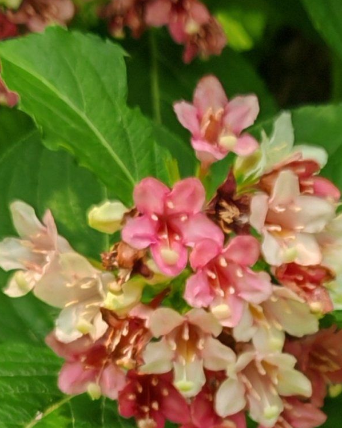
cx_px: 441
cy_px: 682
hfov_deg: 9.3
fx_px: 2076
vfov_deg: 11.2
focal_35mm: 164
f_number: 1.95
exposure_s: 1/909
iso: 50
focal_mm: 5.52
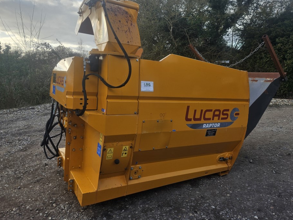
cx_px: 139
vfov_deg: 53.0
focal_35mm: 26
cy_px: 103
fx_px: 220
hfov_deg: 67.3
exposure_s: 1/332
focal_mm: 5.4
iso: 25
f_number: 1.8
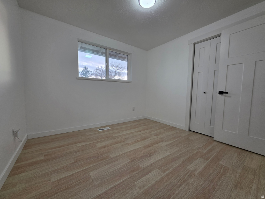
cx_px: 132
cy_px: 100
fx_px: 100
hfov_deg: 106.2
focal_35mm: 13
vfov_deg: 89.9
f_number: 1.9
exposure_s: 1/120
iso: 125
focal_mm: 2.2
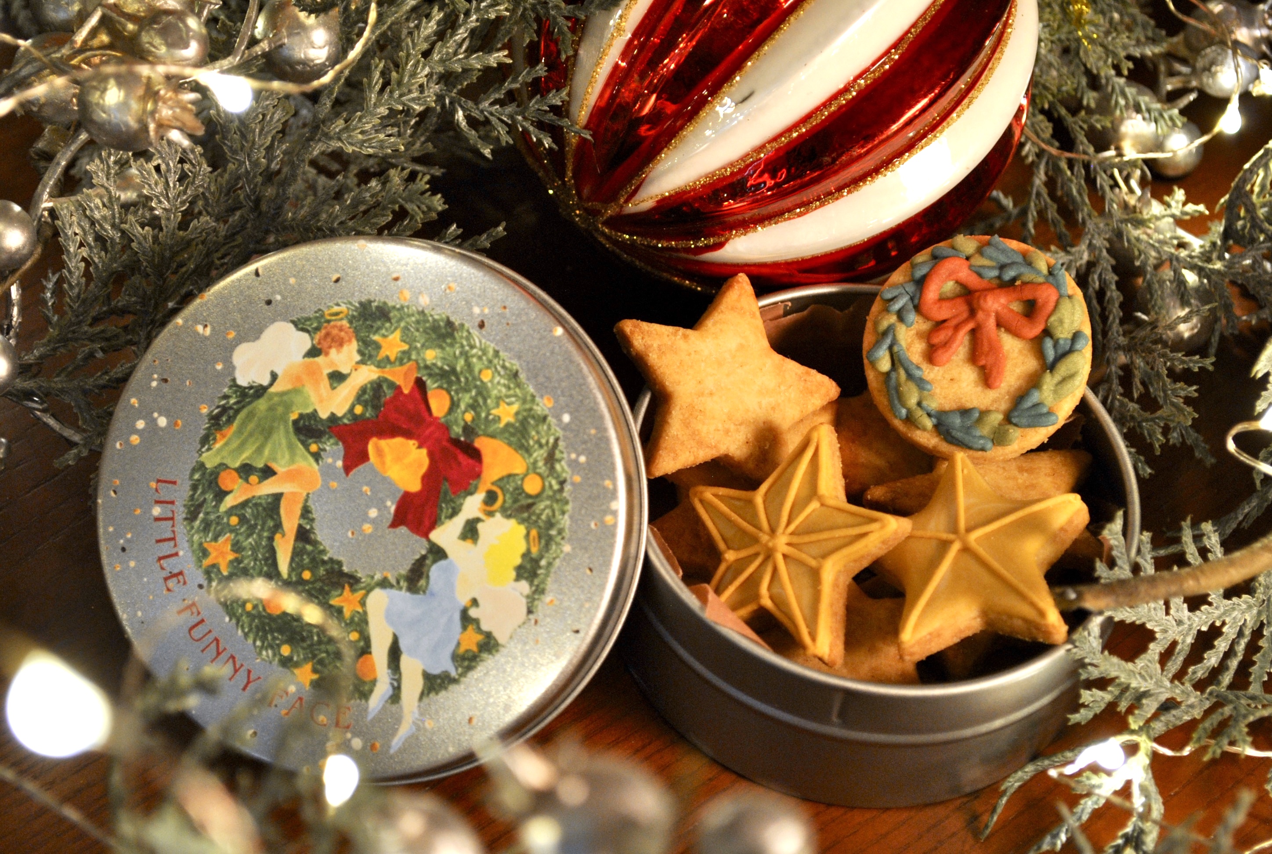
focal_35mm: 82
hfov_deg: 24.6
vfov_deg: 16.6
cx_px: 636
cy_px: 427
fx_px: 2921
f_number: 5.6
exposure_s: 1/20
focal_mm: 55
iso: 400
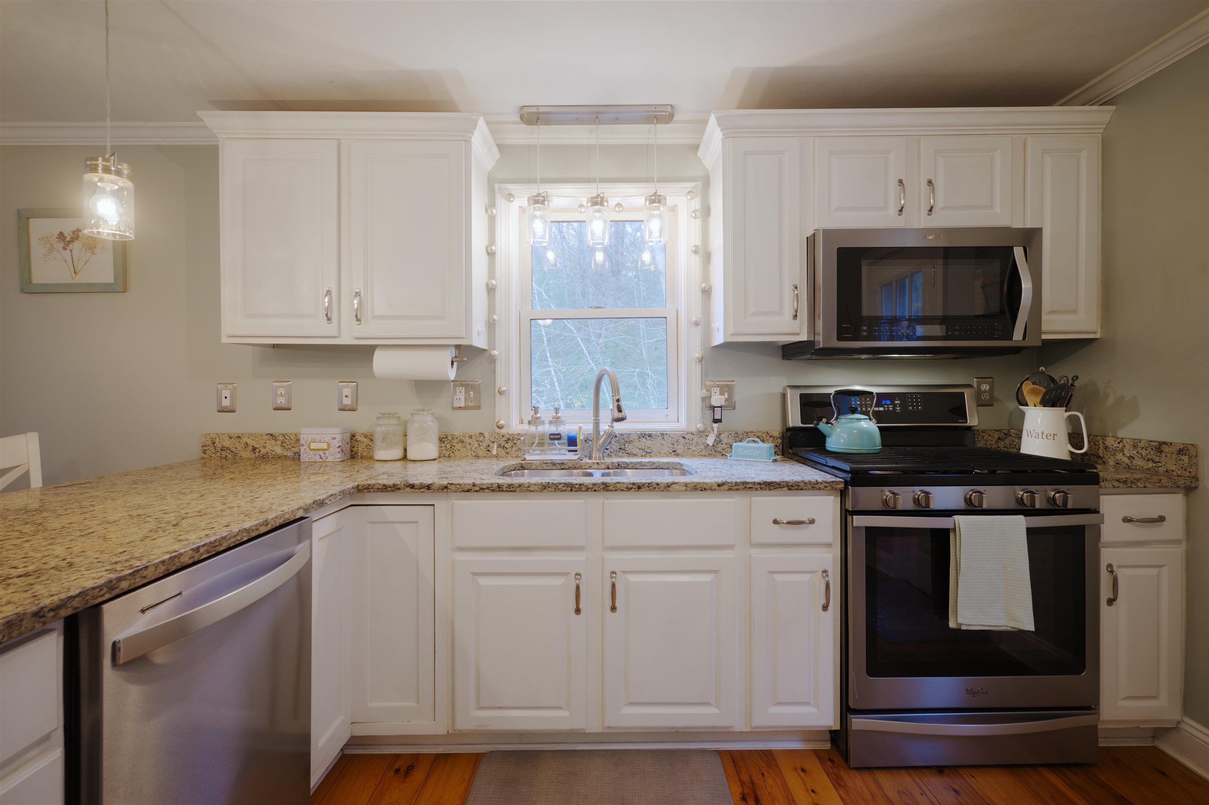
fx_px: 554
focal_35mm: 16
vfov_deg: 72.0
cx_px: 604
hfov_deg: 95.0
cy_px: 402
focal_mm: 16.5
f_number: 7.1
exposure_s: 1/2
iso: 250
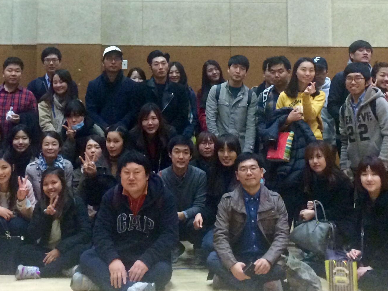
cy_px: 15
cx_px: 149
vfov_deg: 19.9
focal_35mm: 72
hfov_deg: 27.0
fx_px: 807
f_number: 2.2
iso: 250
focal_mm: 4.15
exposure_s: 1/24
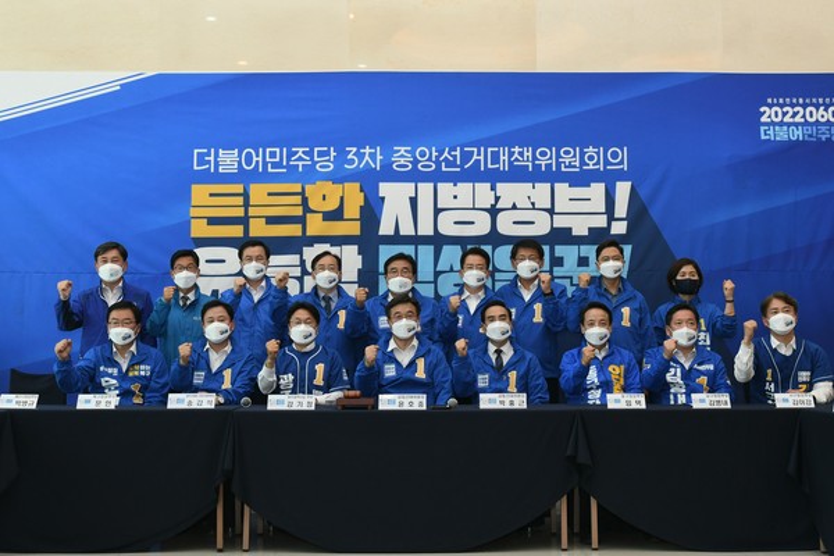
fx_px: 1066
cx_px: 417
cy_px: 278
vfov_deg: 29.2
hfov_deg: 42.7
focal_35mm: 46
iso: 1000
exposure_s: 1/161
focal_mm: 31
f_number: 5
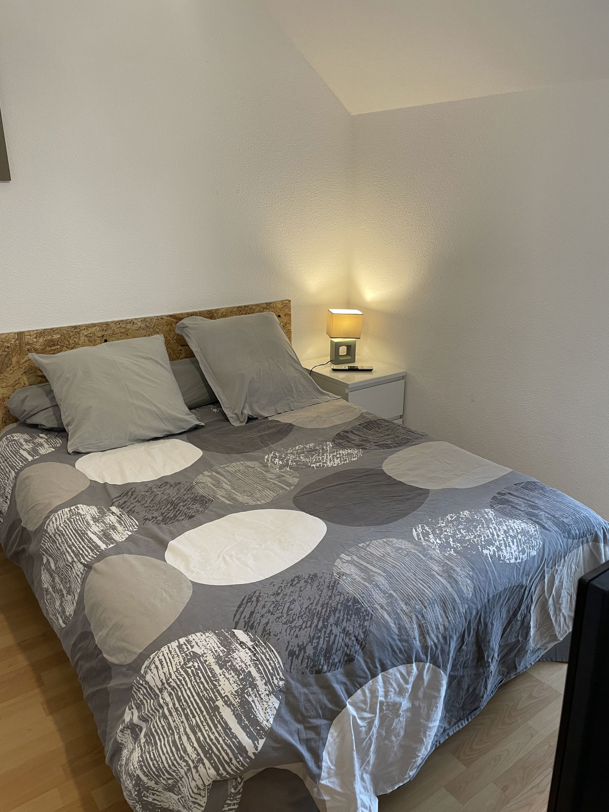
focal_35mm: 26
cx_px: 304
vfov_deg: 67.3
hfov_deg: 53.1
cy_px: 406
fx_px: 610
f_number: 1.6
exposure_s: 1/50
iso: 100
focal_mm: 4.2
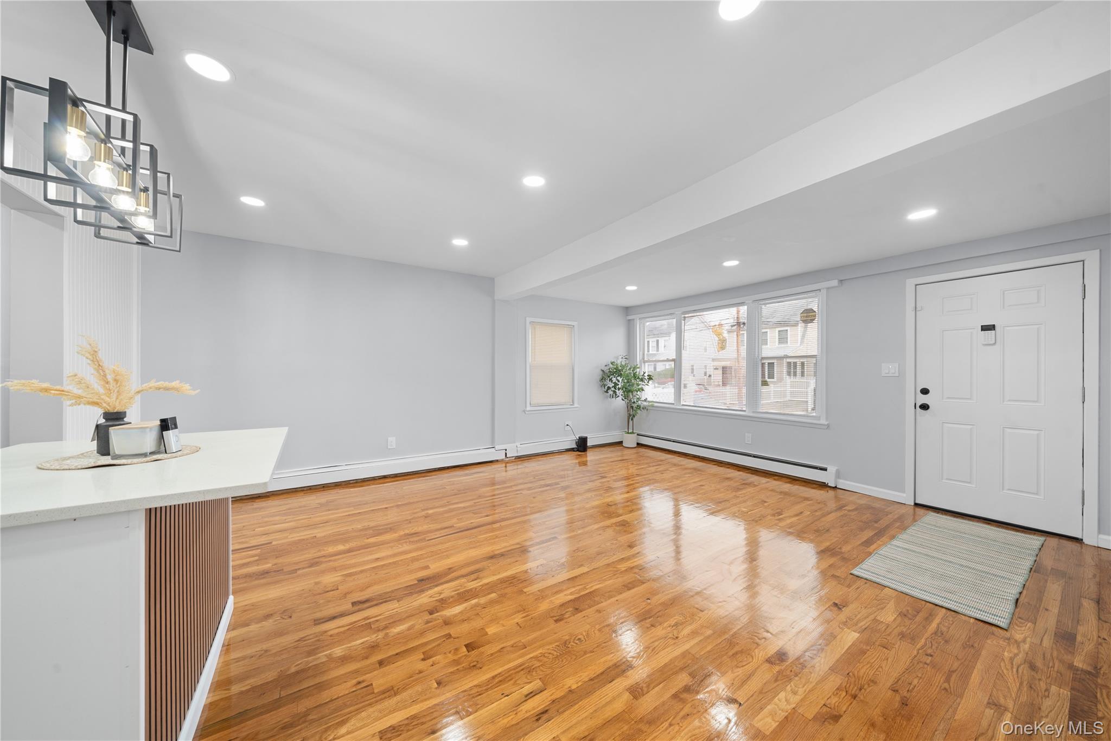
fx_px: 370
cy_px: 370
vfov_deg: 90.0
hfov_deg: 112.6
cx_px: 556
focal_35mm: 12
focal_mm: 12
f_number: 8
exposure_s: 1/5
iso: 250
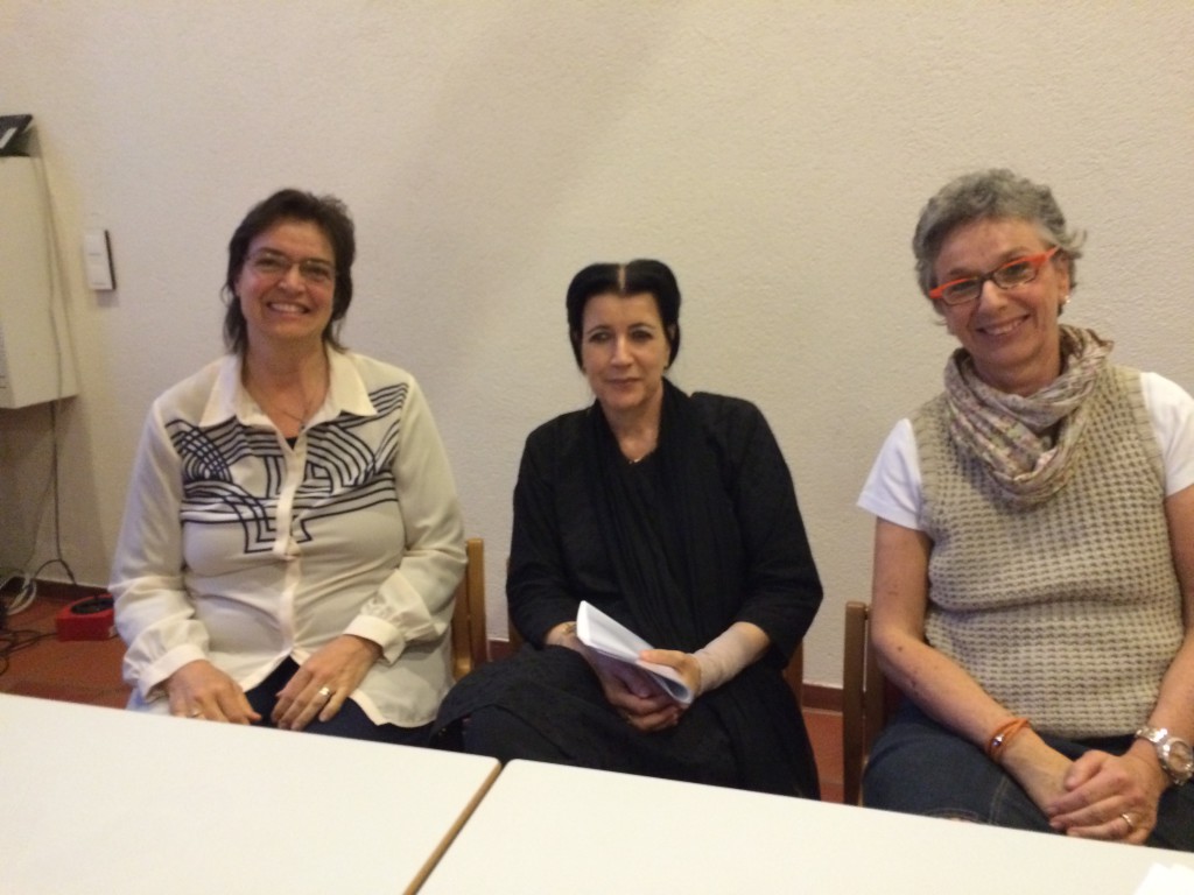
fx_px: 1000
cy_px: 448
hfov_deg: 61.7
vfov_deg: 48.2
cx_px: 597
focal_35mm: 29
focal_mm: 4.15
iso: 400
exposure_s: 1/17
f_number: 2.2
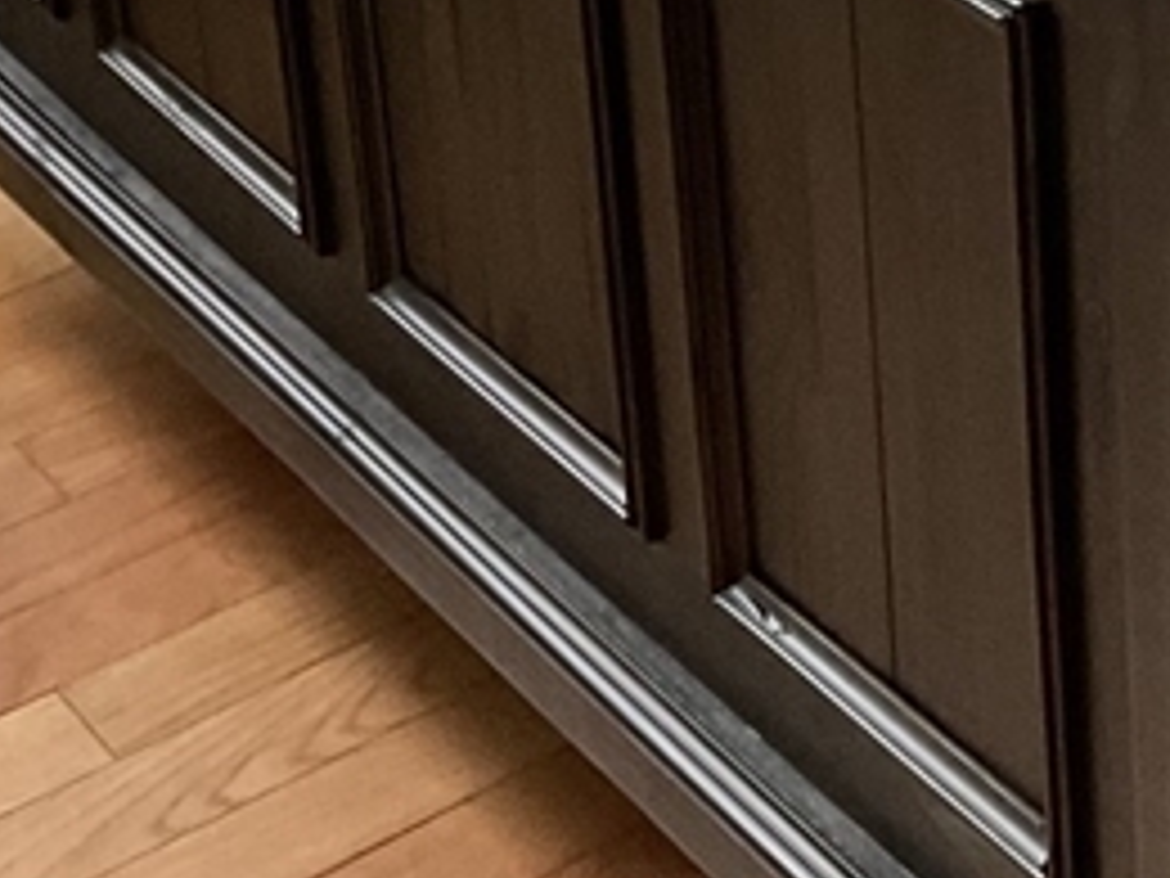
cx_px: 1786
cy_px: -576
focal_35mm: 114
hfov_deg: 15.8
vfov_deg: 12.2
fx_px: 3853
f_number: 1.8
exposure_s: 1/60
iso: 100
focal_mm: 3
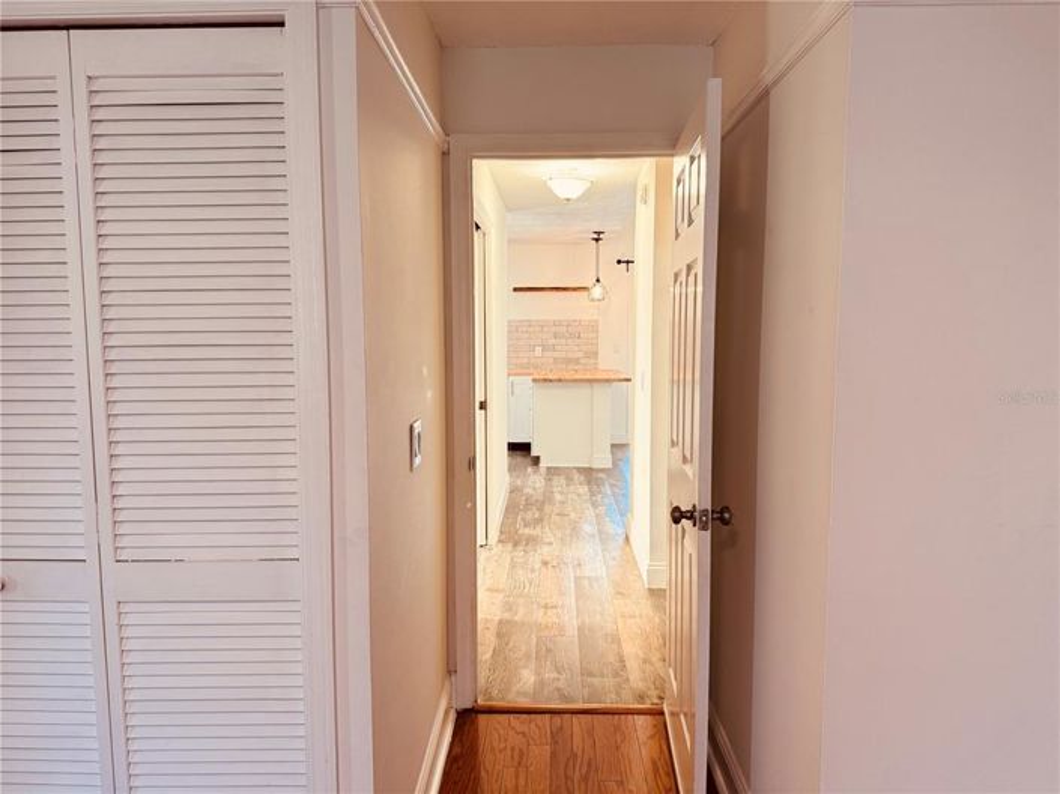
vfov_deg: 56.8
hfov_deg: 71.6
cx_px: 530
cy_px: 397
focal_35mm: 24
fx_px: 735
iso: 200
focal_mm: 6.76
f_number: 1.78
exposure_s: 1/60
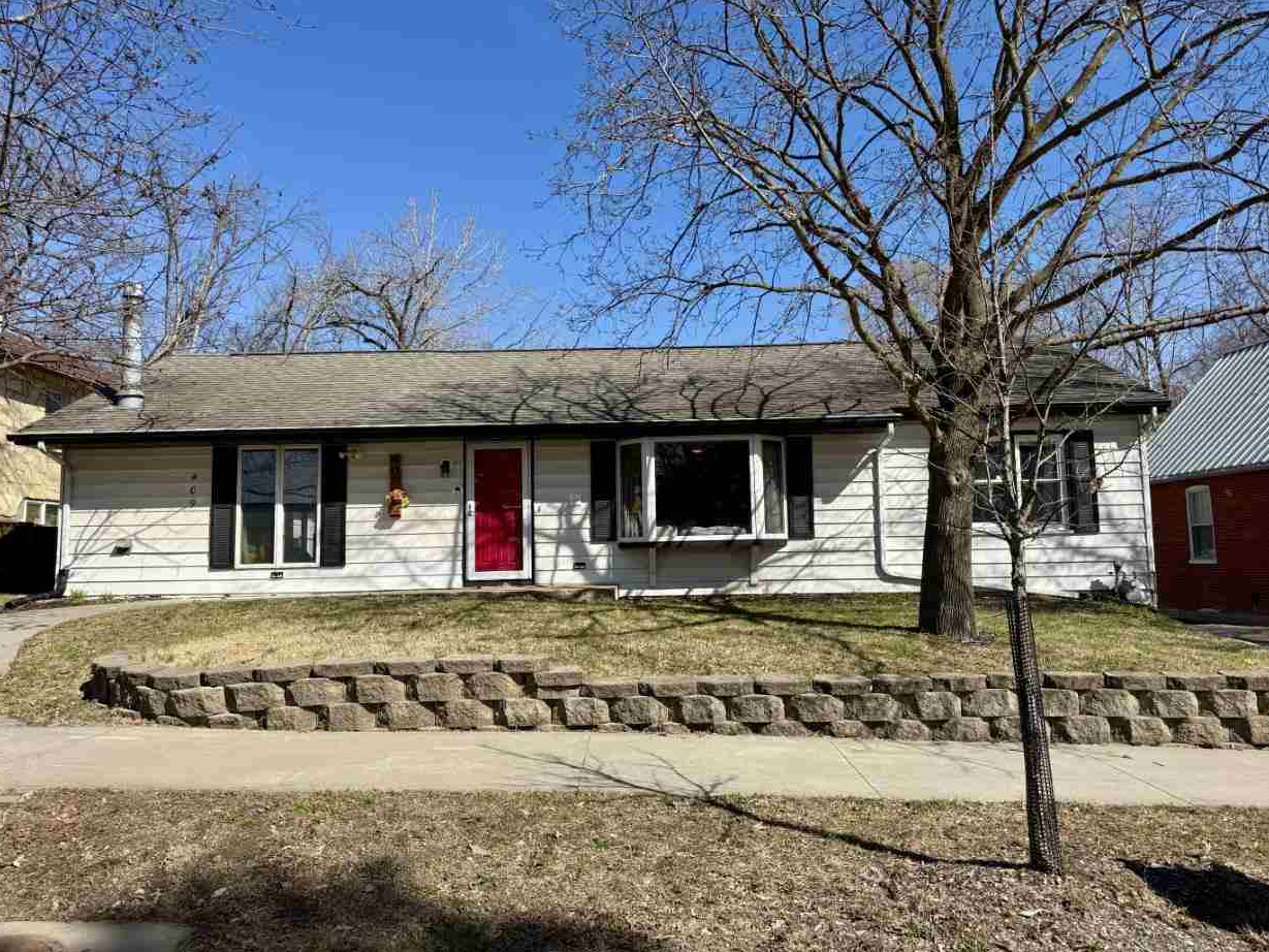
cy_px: 461
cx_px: 640
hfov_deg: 69.4
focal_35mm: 25
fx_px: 917
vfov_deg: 54.9
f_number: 1.78
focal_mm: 6.76
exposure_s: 1/4975
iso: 80
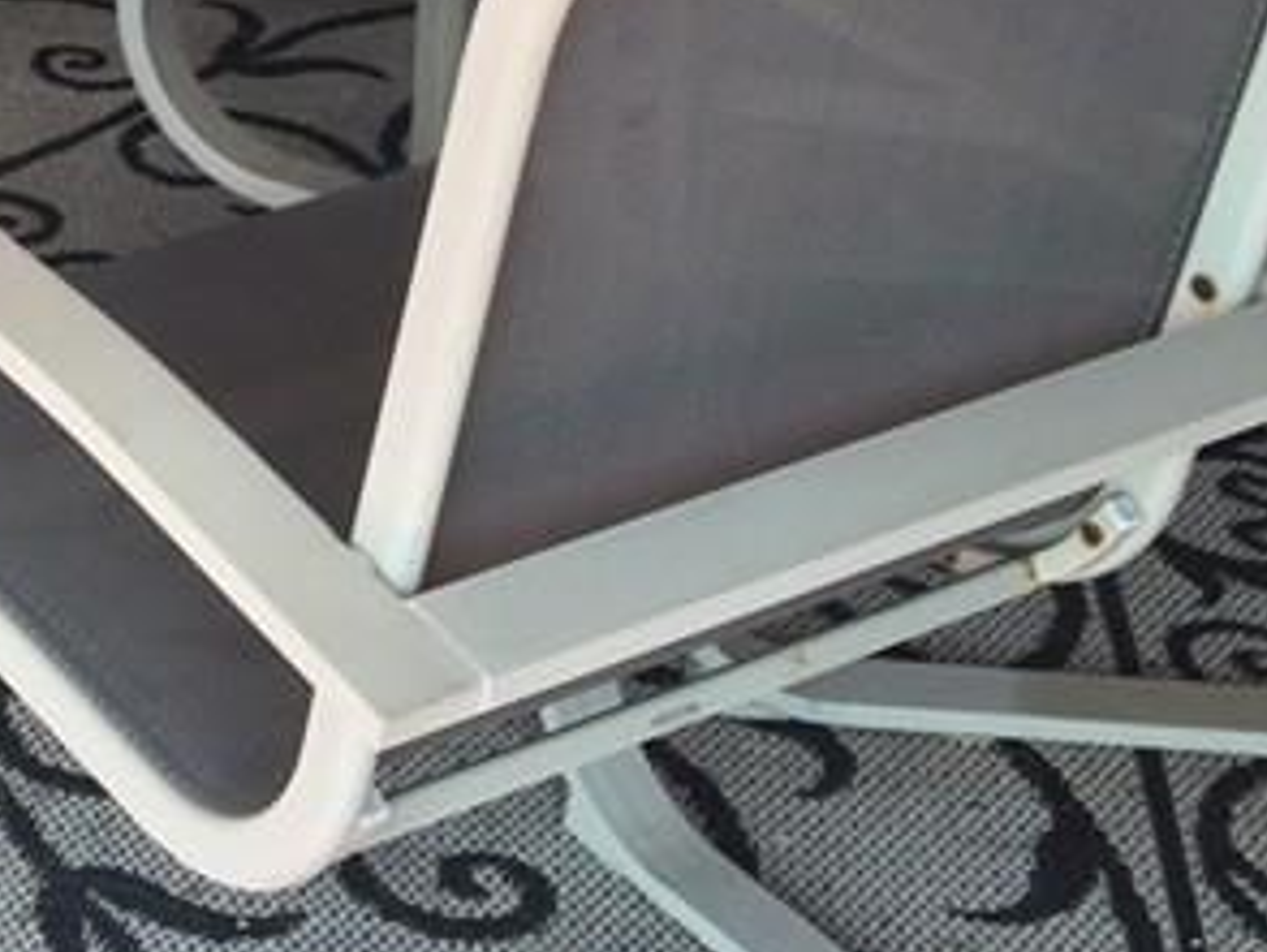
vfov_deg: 13.6
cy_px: -577
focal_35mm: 101
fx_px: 3700
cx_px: -246
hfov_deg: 18.4
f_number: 2.2
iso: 32
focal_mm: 4.15
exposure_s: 1/60
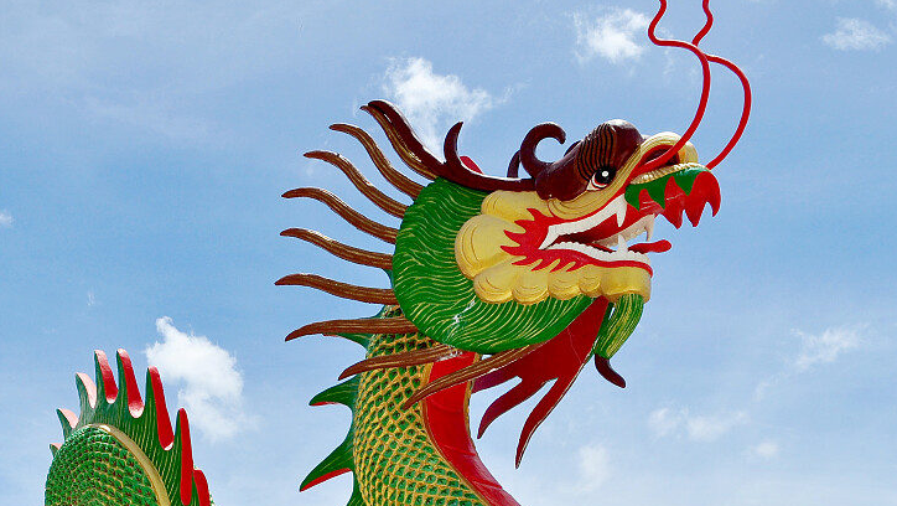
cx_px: 265
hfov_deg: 33.9
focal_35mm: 61
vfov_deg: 19.5
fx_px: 1452
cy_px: 435
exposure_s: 1/800
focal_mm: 22
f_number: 10
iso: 200
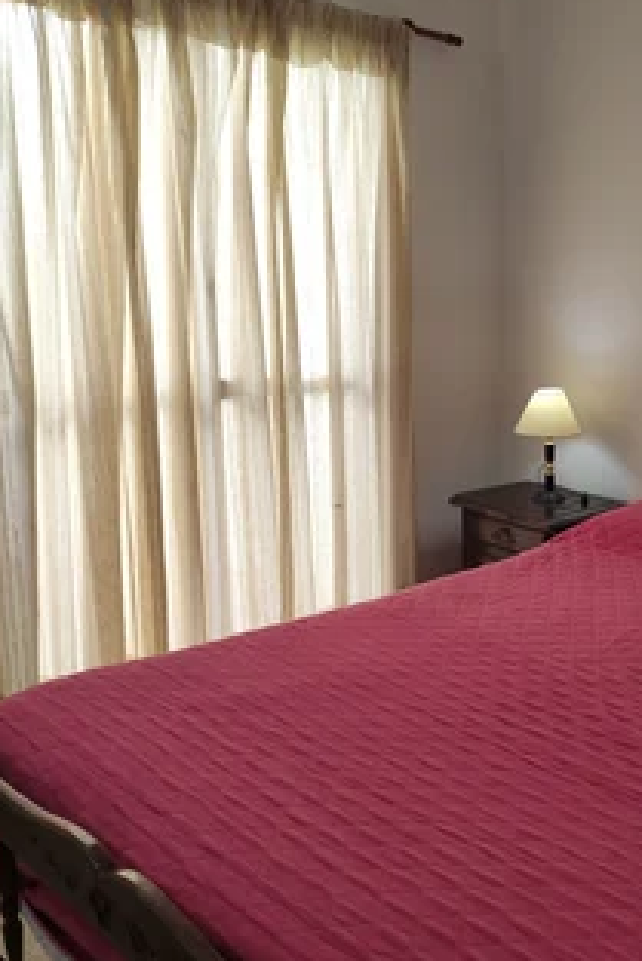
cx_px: 639
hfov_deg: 32.4
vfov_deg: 50.7
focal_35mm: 38
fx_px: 1015
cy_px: 461
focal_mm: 4.77
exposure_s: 1/100
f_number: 1.75
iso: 120
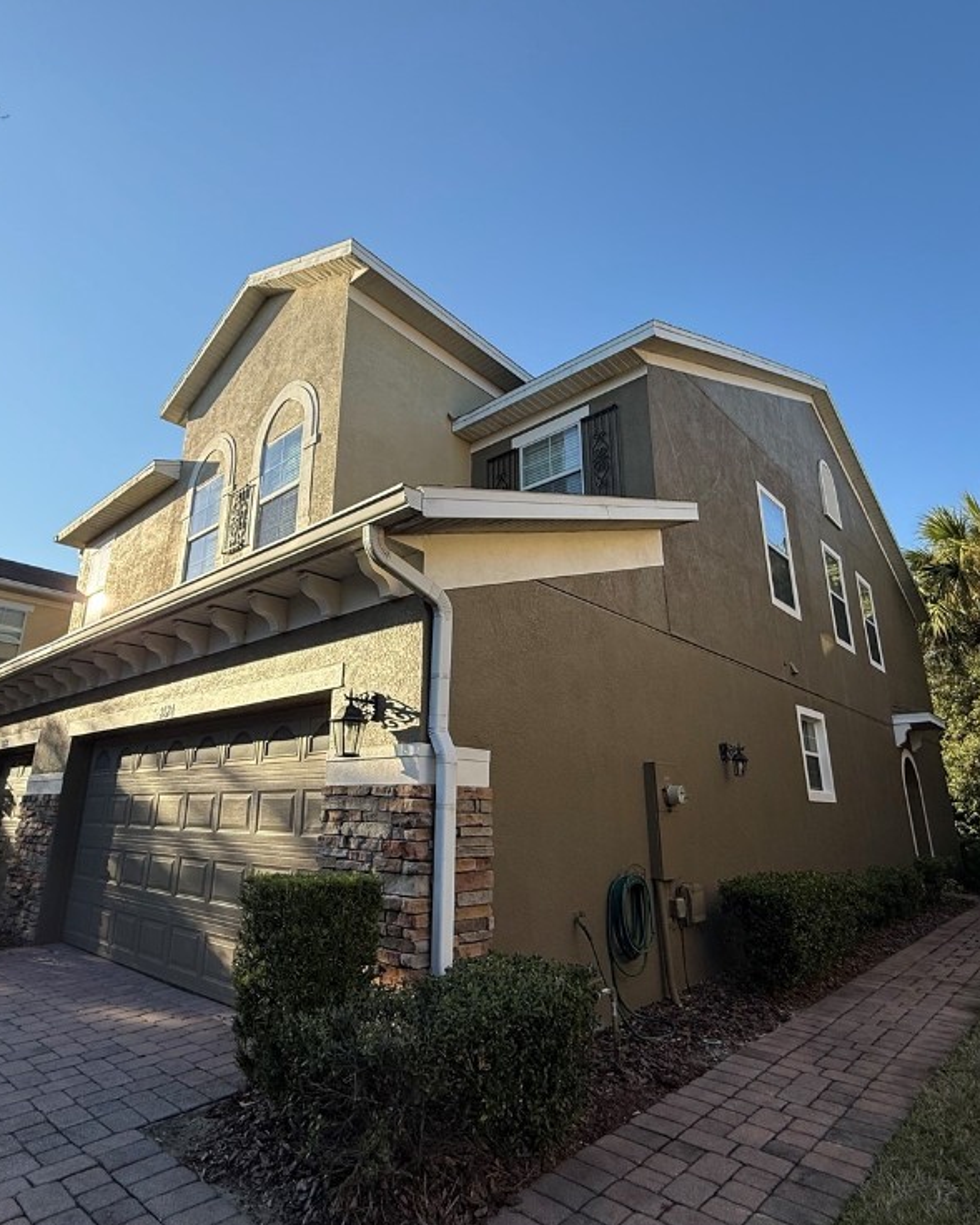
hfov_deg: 70.8
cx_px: 459
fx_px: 689
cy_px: 598
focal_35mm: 19
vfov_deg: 83.3
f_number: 2.2
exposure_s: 1/1068
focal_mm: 2.22
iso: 50
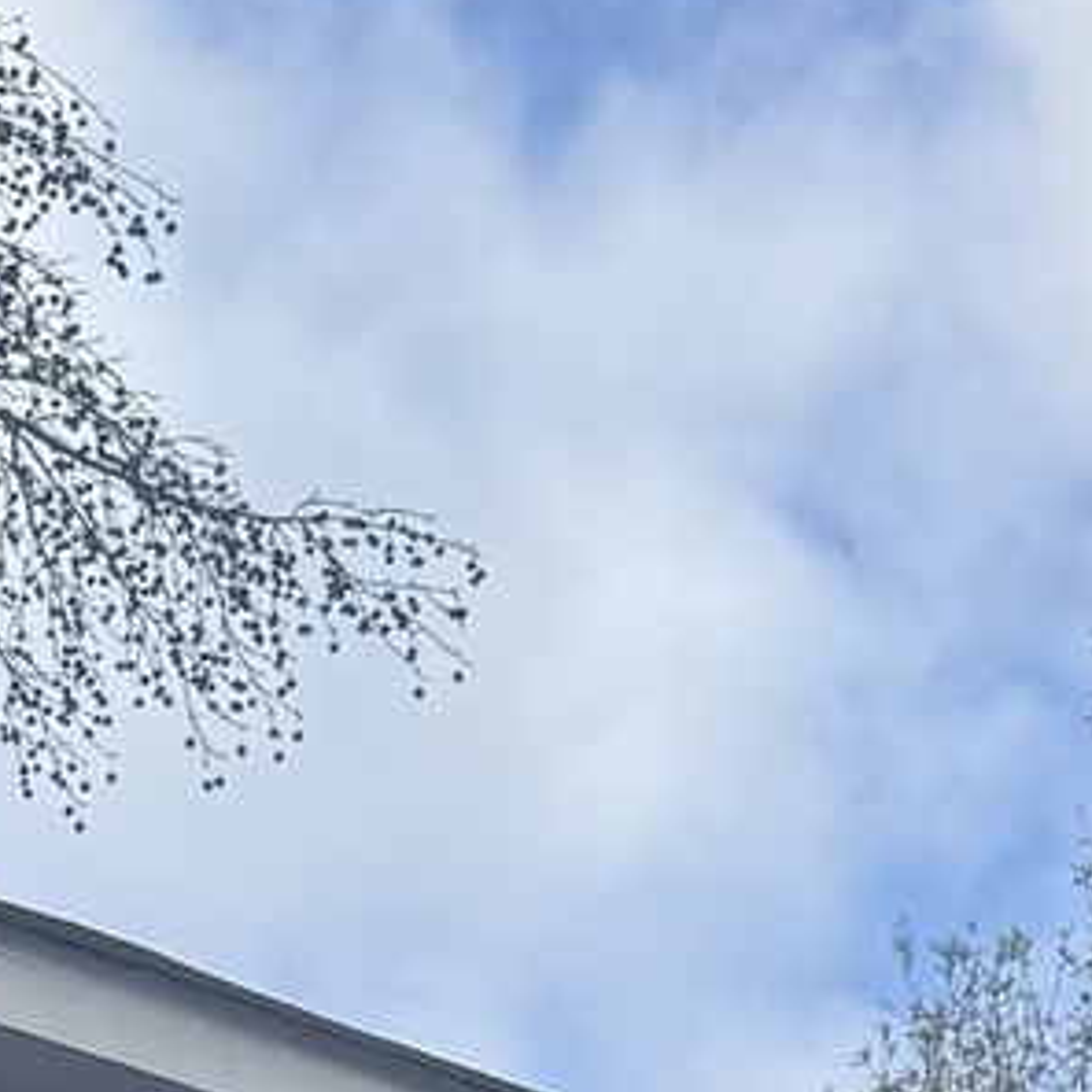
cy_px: 2959
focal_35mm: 165
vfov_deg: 9.1
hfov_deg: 10.2
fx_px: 5889
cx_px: -583
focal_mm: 6.76
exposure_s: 1/1901
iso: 100
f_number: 1.78
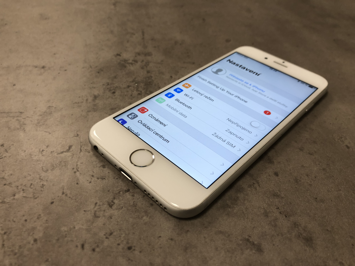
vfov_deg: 49.7
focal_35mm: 28
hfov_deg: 63.4
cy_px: 133
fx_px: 287
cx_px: 178
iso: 25
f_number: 1.8
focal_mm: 4
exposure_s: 1/33
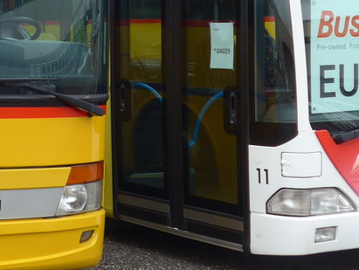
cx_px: -121
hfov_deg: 17.4
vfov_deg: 13.9
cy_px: 13
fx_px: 1090
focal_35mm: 105
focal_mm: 7.5
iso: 80
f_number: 2.8
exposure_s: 1/500
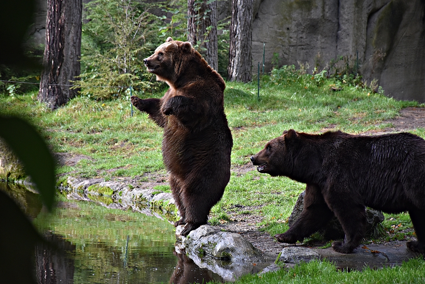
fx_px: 2492
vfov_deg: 6.5
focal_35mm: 211
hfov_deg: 9.7
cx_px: 212
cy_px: 142
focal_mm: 140
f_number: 5.6
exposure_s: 1/500
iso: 1000
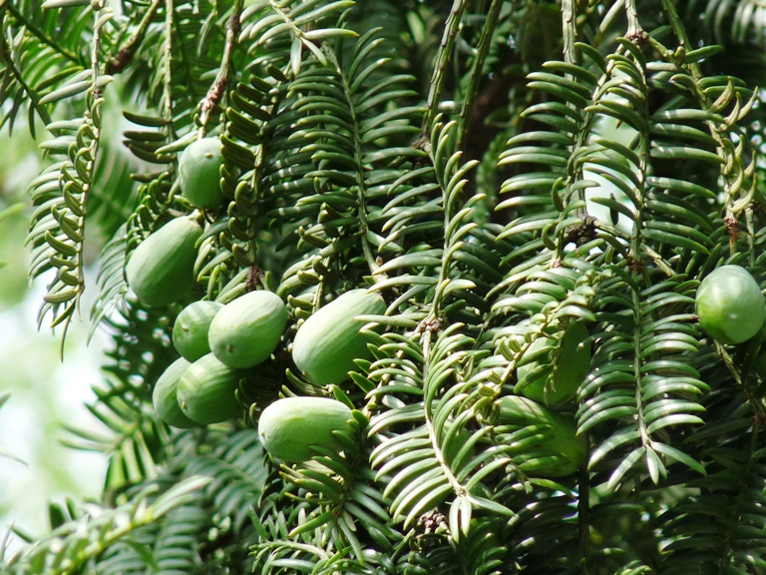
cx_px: 383
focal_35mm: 648
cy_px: 288
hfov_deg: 3.1
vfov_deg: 2.3
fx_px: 14339
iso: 100
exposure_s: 1/125
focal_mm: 83.2
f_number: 4.4
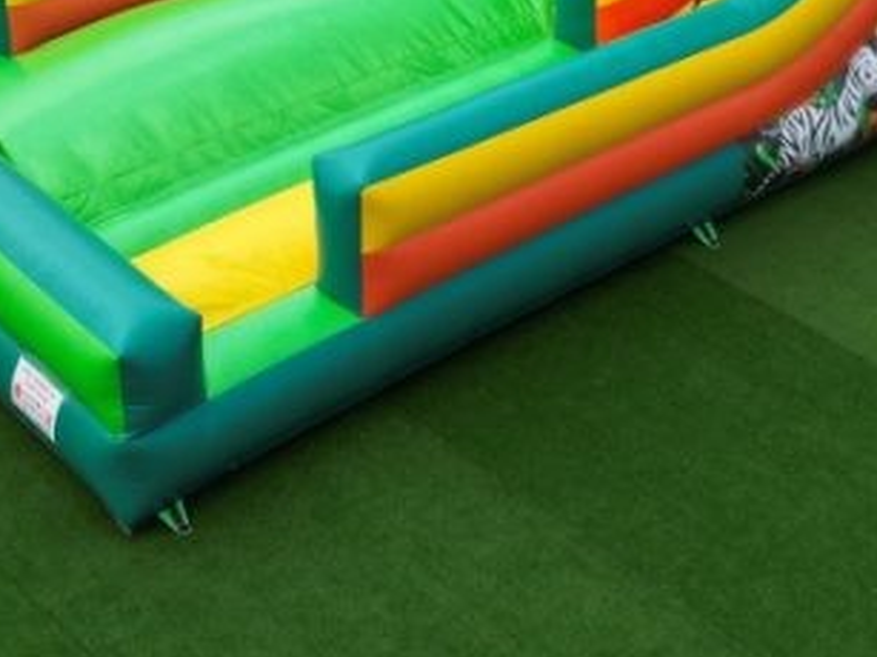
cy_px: -326
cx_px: 703
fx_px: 2026
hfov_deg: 24.0
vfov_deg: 16.7
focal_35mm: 80
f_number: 1.7
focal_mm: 6.72
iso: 150
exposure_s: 1/3000
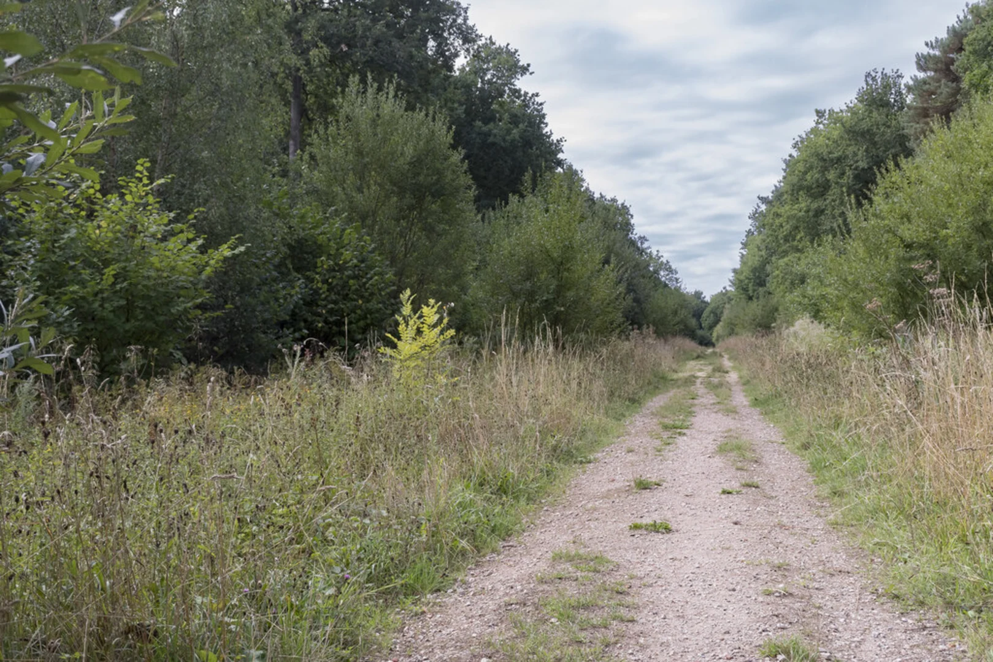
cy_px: 331
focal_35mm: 45
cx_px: 496
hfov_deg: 43.6
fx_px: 1241
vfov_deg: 29.9
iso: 320
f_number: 8
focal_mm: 30
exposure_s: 1/250
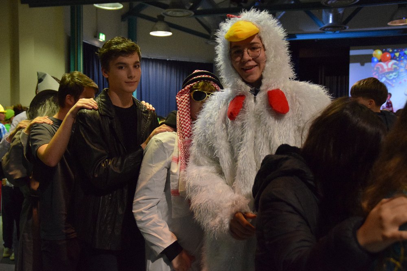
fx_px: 441
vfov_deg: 34.2
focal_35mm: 39
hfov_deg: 49.5
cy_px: 136
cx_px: 204
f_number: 3.2
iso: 3200
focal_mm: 26
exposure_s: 1/320
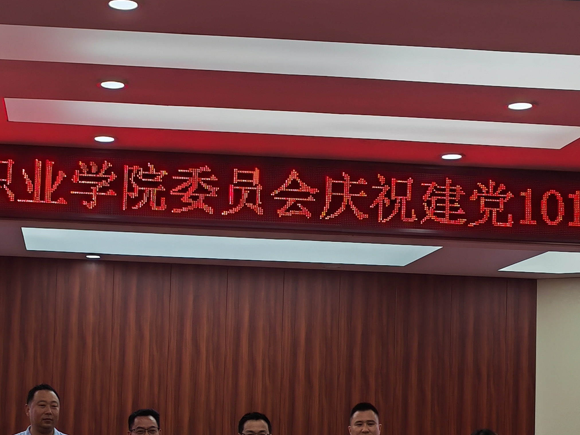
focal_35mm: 77
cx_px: 147
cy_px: 338
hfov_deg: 25.1
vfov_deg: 19.0
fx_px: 1290
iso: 100
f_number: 1.9
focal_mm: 5.52
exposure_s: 1/259
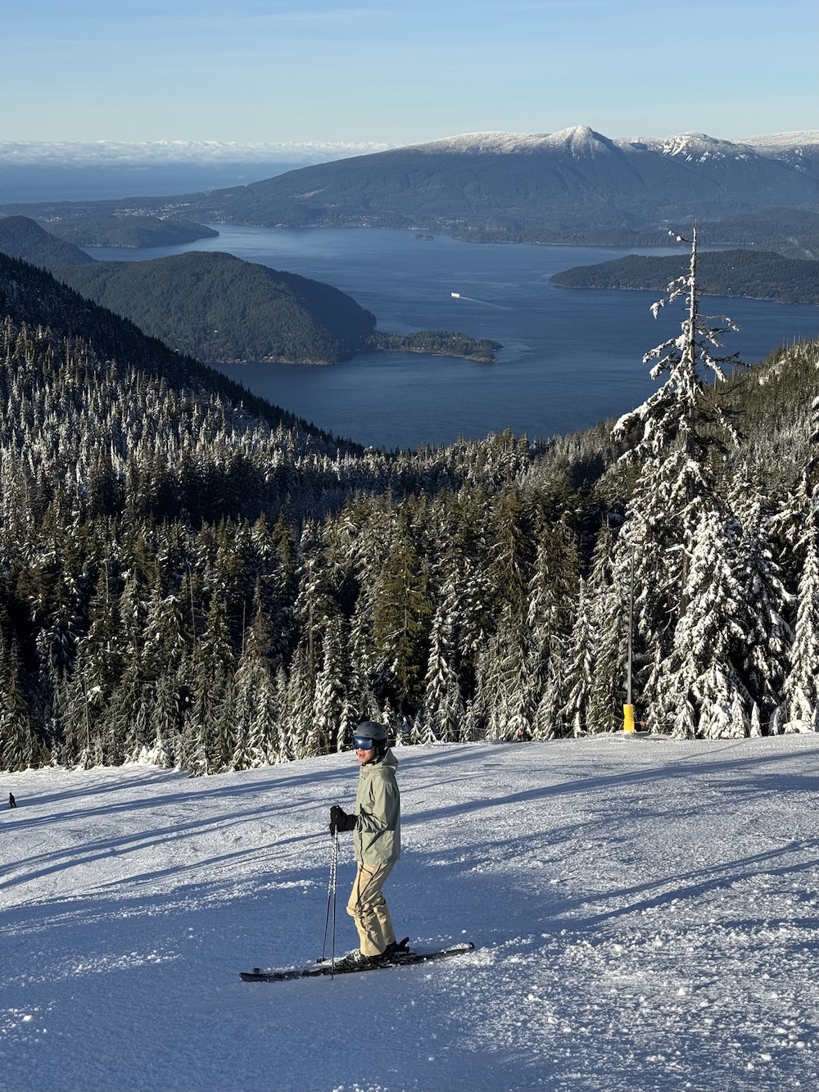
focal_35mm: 48
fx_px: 1514
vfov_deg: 39.7
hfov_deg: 30.3
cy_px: 546
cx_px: 410
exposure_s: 1/4049
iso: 64
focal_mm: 6.76
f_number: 1.78
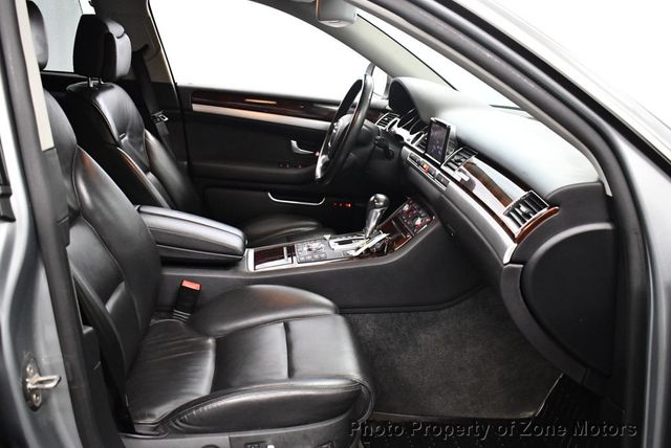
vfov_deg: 36.9
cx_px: 336
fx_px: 672
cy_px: 224
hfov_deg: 53.1
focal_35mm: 36
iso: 3200
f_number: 3.5
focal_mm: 18
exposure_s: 1/125
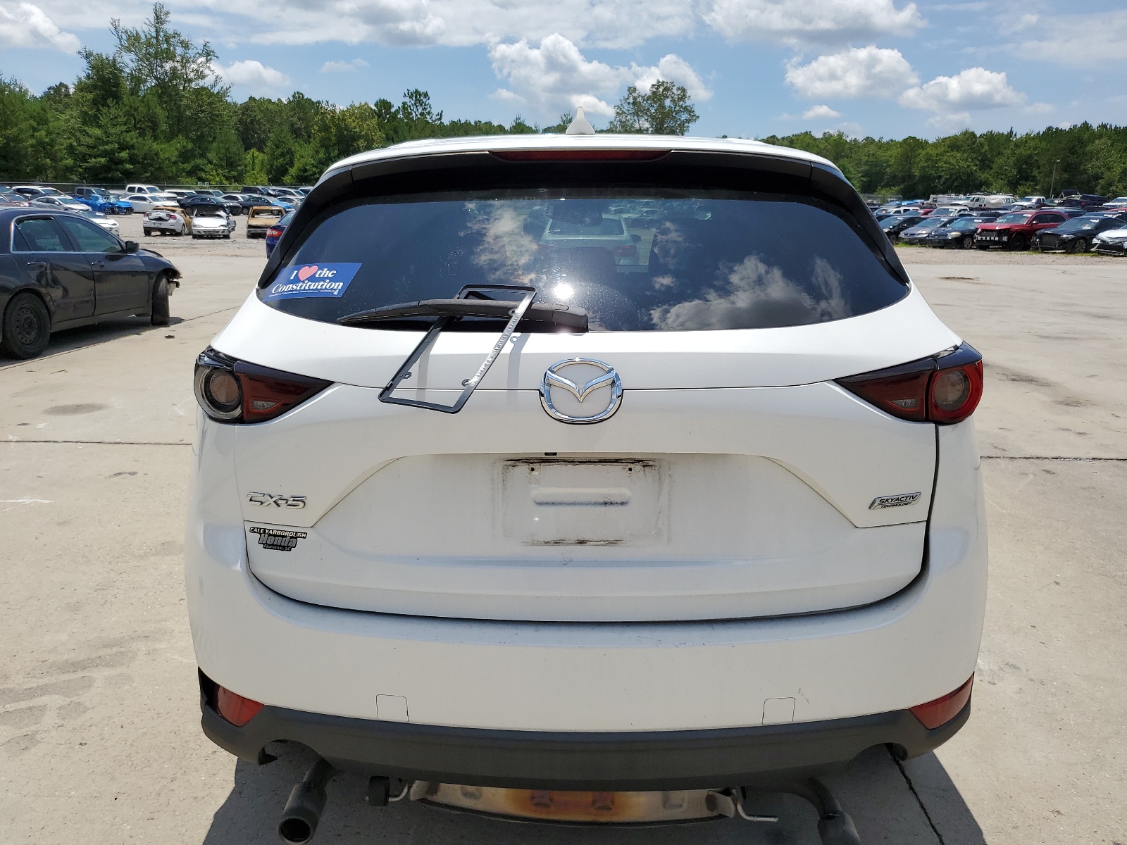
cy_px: 422
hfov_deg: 67.3
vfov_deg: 53.1
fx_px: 846
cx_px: 564
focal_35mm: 26
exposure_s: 1/10000
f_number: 1.5
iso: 50
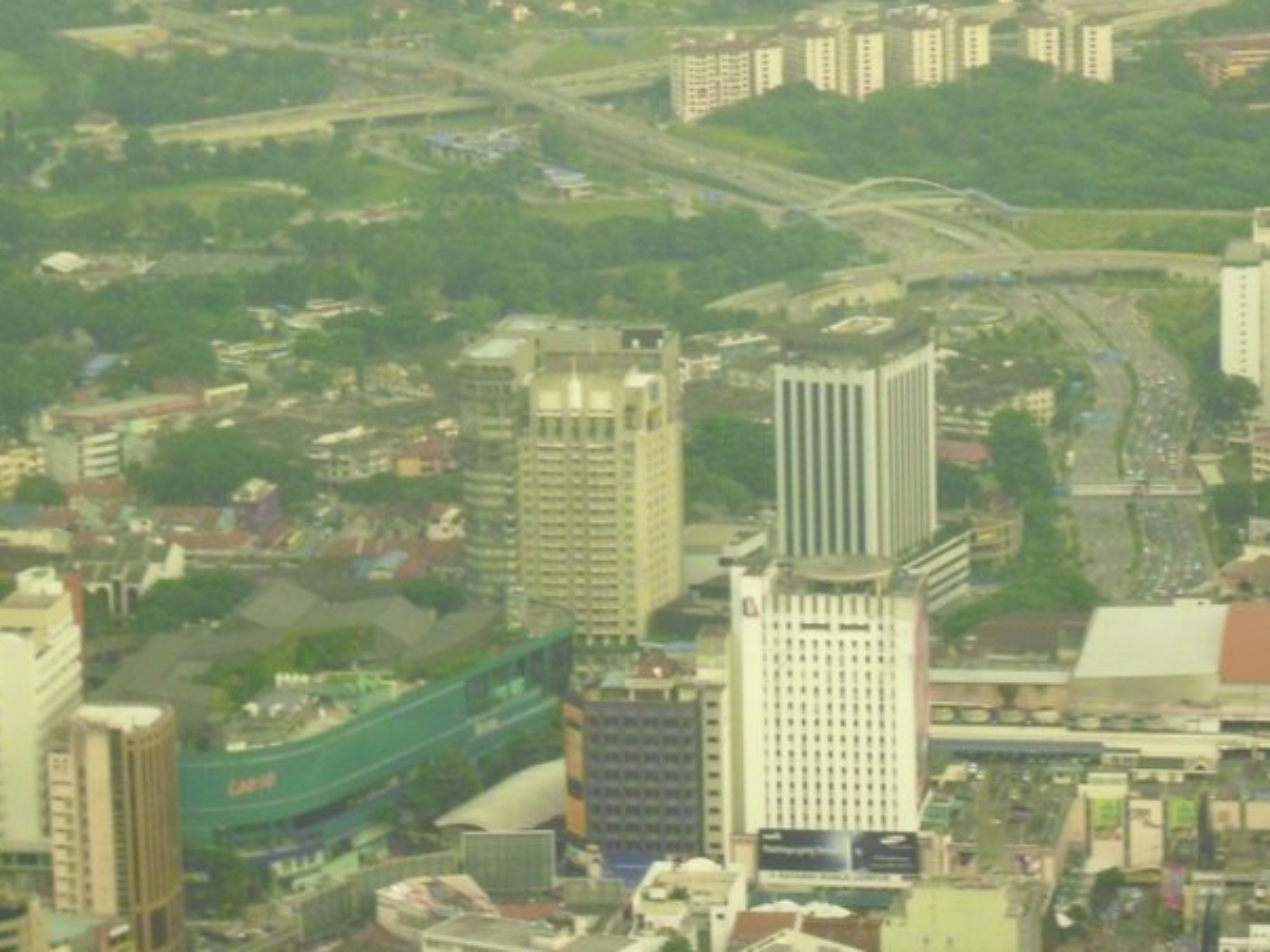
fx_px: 5502
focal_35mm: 150
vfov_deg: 9.9
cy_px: 352
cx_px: 727
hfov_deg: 13.2
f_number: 5.2
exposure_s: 1/100
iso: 400
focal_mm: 18.6
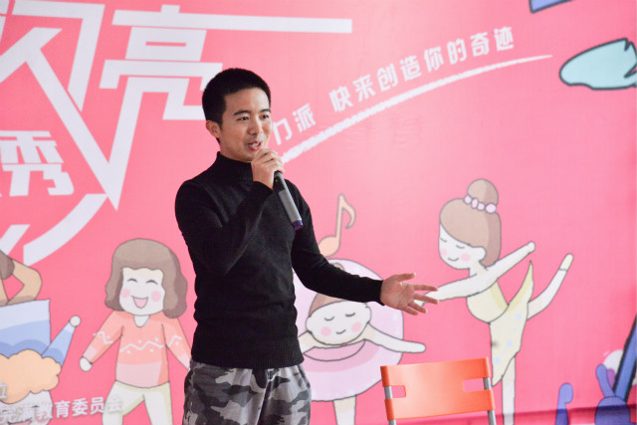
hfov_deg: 17.1
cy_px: 212
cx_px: 318
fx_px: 2124
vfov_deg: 11.4
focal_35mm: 120
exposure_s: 1/125
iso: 5000
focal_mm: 120
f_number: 5.6
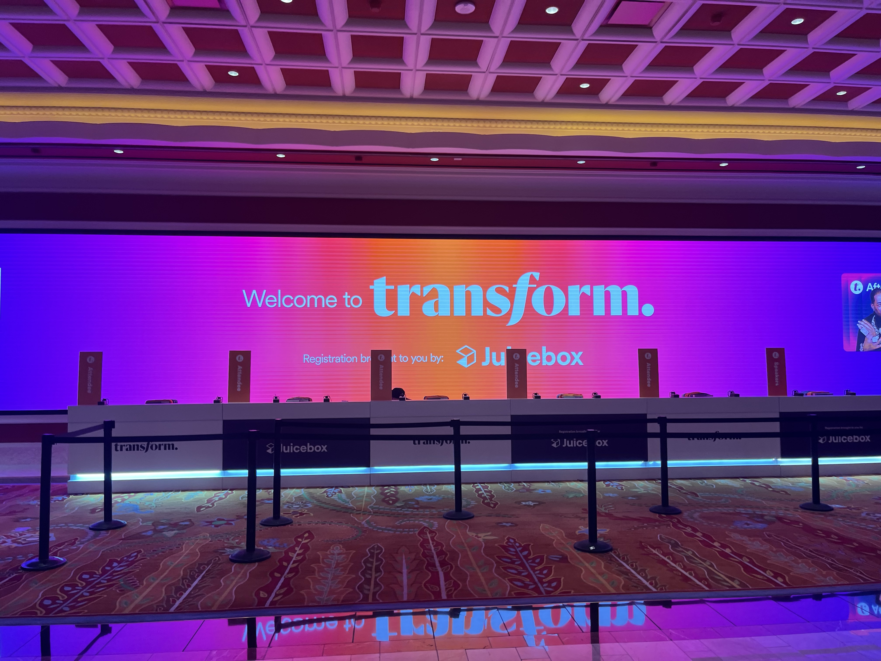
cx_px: 440
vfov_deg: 53.1
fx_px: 662
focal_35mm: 26
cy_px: 330
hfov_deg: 67.3
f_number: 1.6
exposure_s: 1/120
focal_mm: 5.1
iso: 80
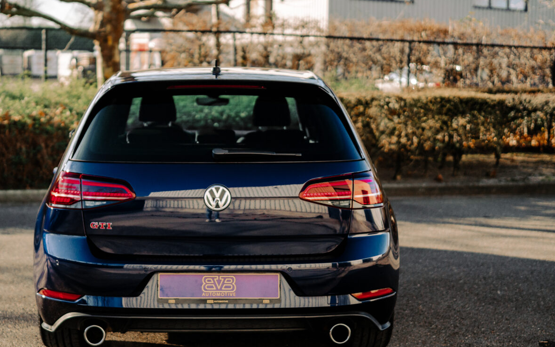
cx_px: 219
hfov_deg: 35.0
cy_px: 159
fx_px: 877
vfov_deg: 22.4
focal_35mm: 58
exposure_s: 1/2000
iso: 100
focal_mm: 35
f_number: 1.4
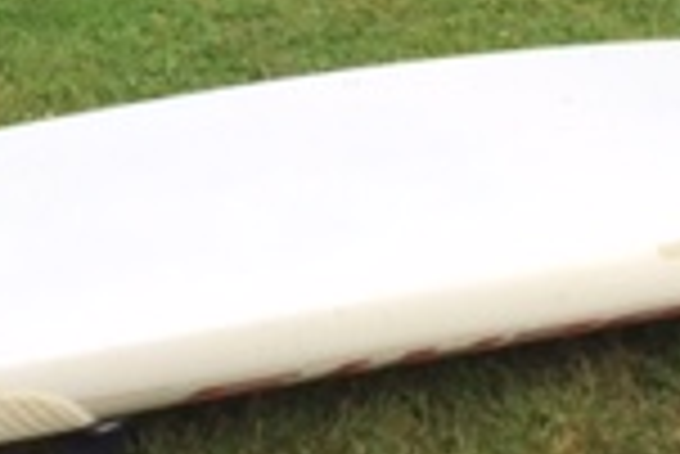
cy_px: -373
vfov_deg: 10.1
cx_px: 9
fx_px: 2420
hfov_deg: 15.7
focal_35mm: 128
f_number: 2.2
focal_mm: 4.15
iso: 32
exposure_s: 1/425
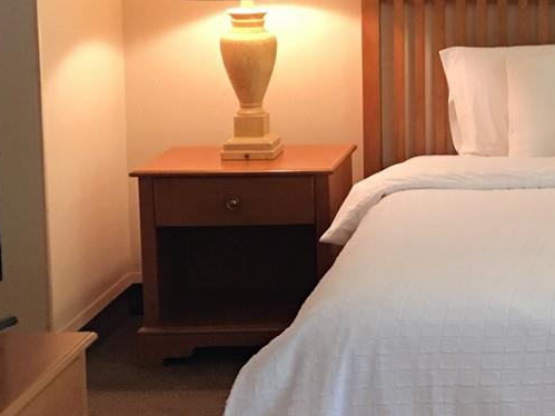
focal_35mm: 93
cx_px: 696
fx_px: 1491
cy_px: 96
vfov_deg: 15.8
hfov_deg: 19.6
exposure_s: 1/15
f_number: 2.2
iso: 64
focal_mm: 4.15
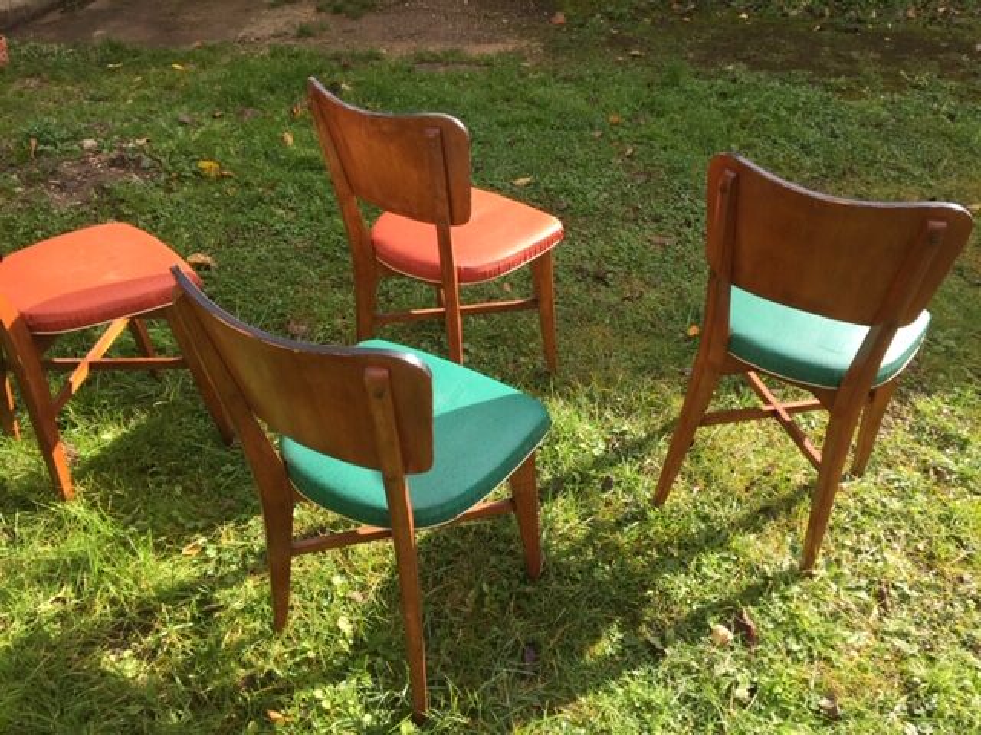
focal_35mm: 29
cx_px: 490
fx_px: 822
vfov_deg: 48.2
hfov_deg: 61.7
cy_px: 368
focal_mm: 4.15
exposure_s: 1/599
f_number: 2.2
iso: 32
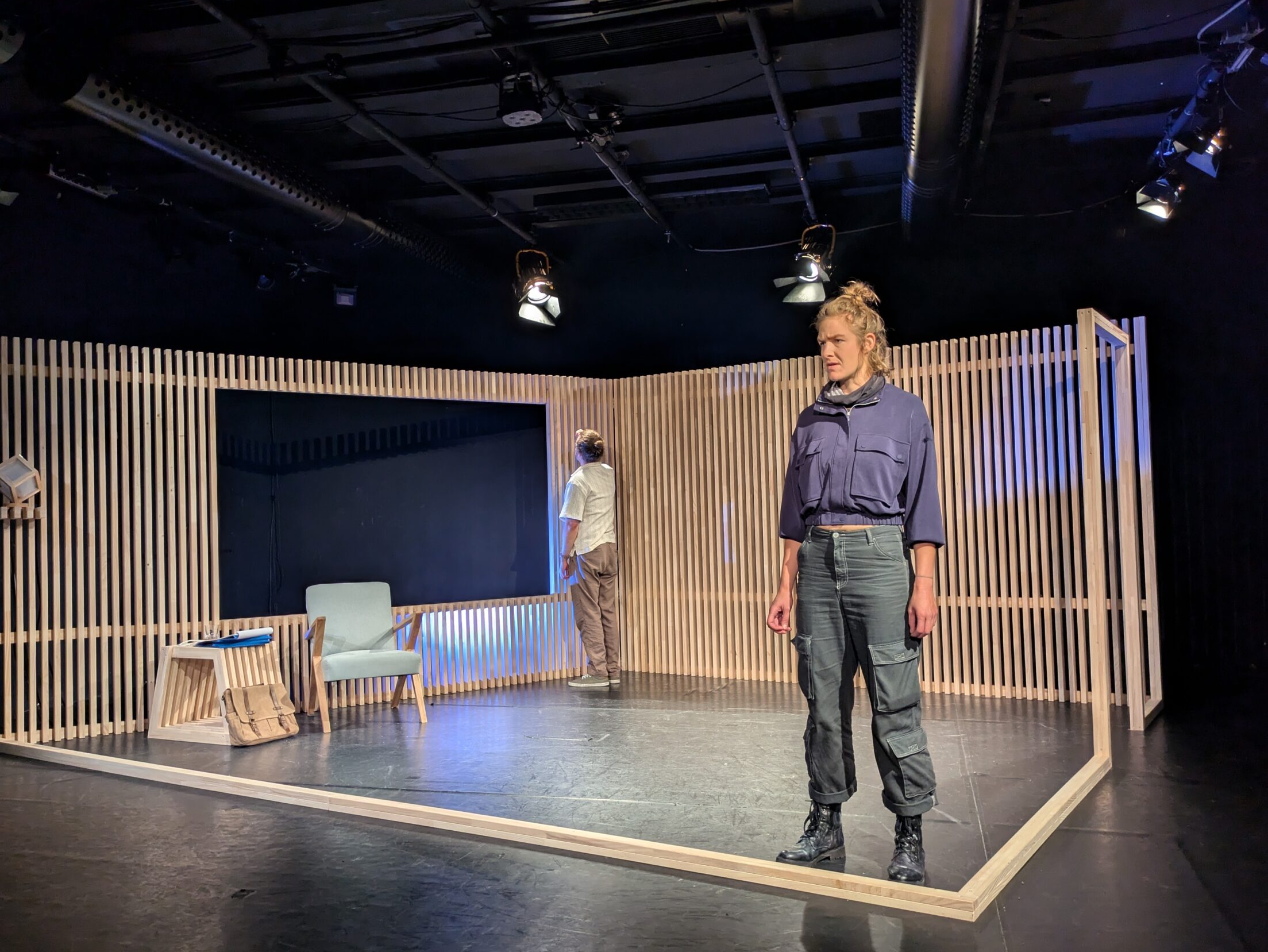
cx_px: 598
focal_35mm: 29
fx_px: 1063
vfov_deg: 48.2
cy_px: 493
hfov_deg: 61.6
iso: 153
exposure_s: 1/25
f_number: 1.89
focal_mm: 5.43
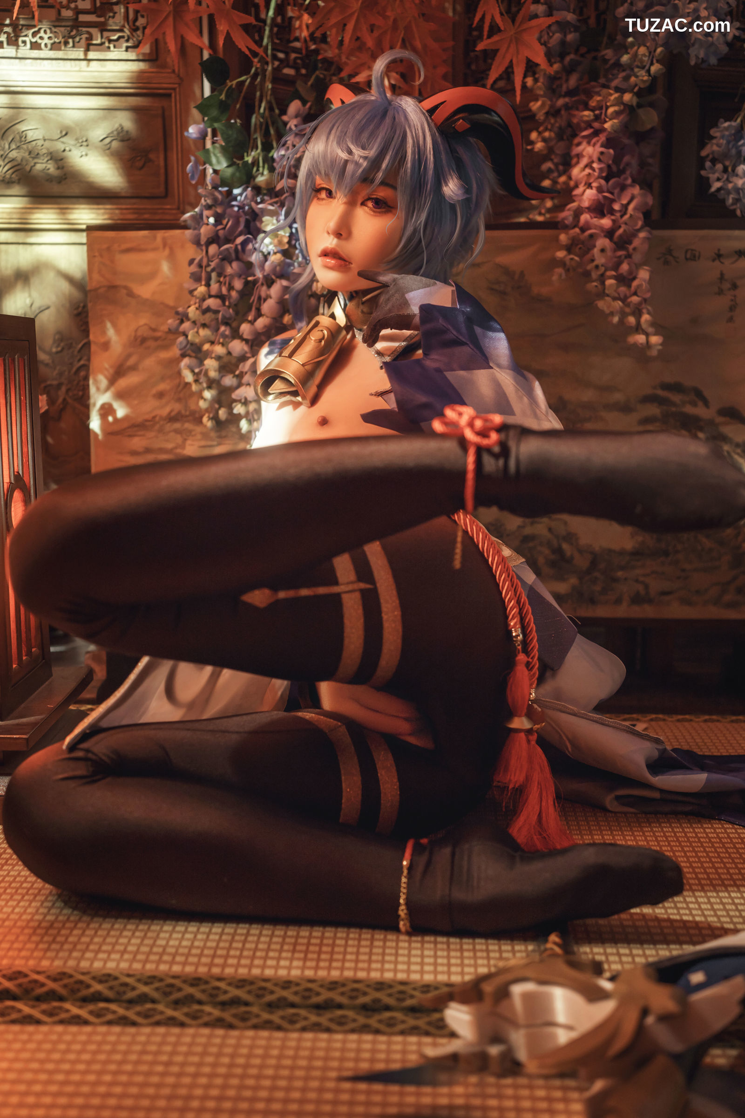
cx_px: 372
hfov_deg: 37.9
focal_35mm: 35
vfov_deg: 54.4
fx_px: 1086
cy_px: 559
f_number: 2.8
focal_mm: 35
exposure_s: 1/30
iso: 200
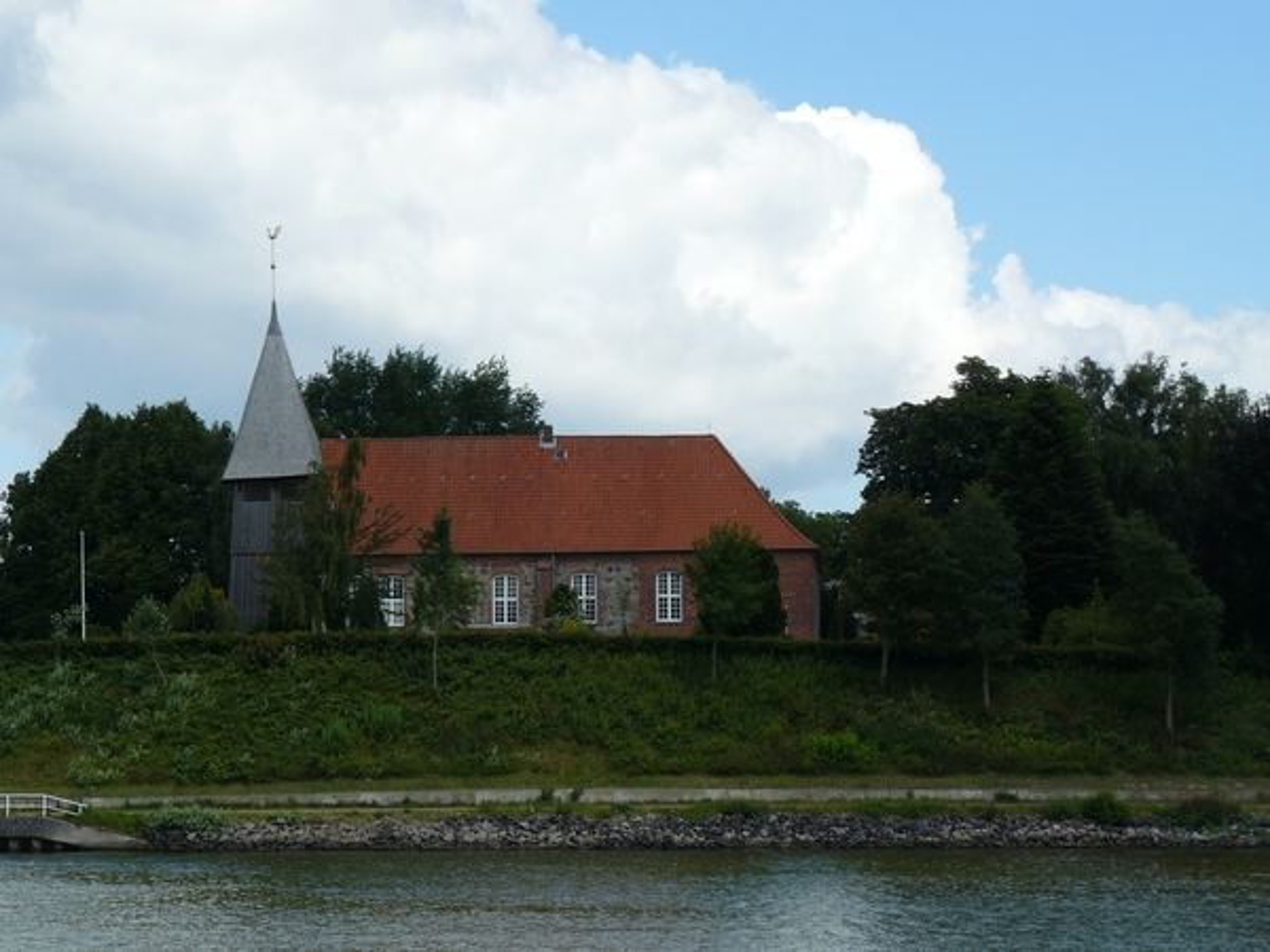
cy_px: 476
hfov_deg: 18.0
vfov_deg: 13.6
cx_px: 635
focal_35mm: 109
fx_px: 3999
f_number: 5.6
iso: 100
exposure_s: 1/400
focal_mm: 18.2
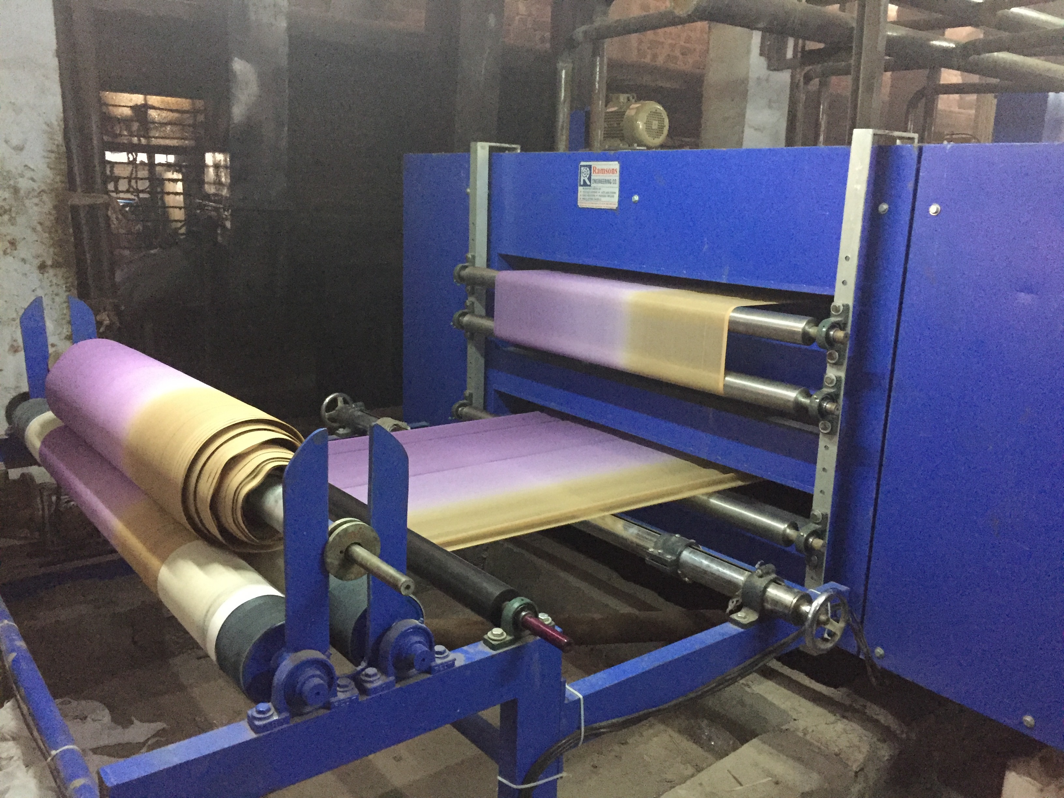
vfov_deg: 48.2
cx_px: 532
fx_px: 891
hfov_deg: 61.7
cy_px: 399
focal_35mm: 29
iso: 400
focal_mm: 4.15
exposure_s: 1/17
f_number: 2.2
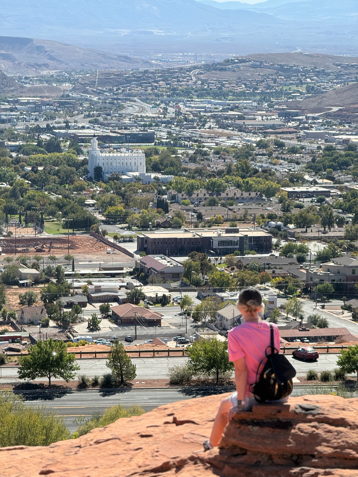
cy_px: 238
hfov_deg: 12.3
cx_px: 179
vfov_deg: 16.4
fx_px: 1655
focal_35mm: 120
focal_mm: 15.66
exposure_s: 1/1148
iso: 50
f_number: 2.8
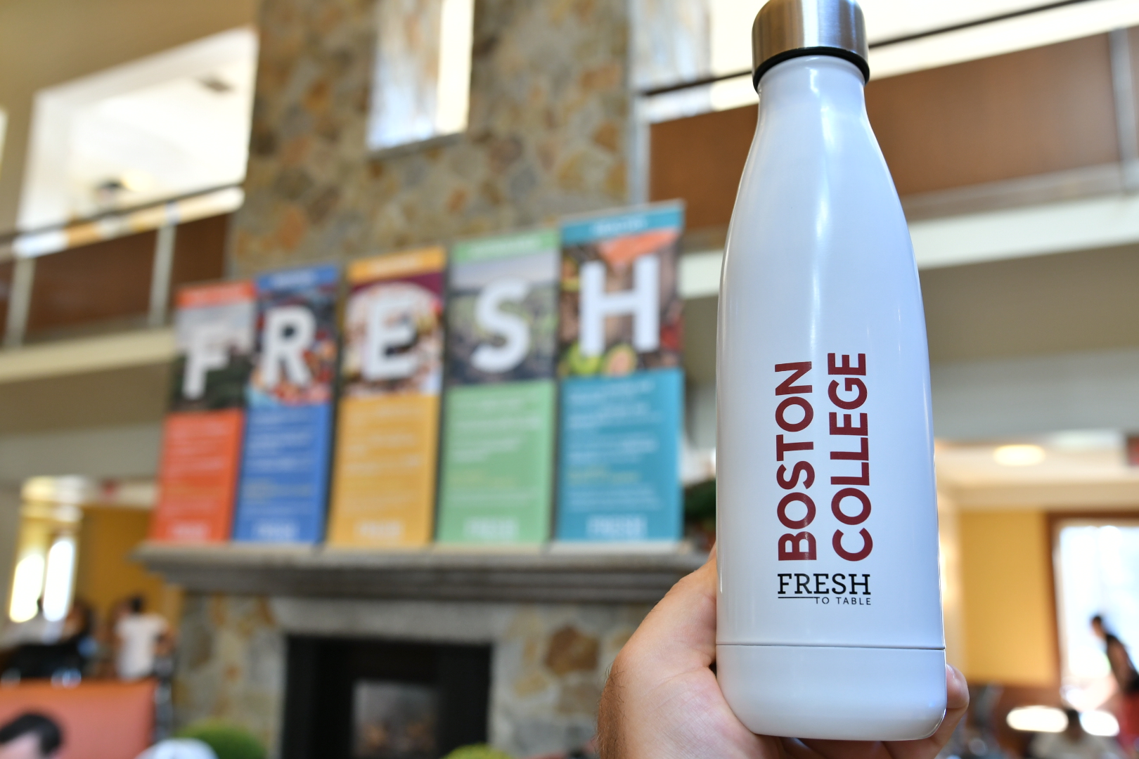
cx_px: 570
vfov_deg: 40.0
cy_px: 380
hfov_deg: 57.2
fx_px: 1044
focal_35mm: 33
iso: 400
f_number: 4
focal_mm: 22
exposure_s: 1/40
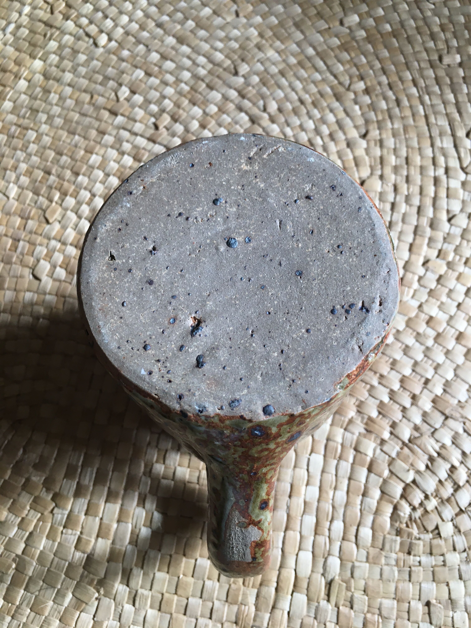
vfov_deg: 61.7
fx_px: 526
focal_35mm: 29
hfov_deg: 48.2
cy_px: 314
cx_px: 236
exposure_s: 1/33
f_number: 2.2
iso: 32
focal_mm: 4.15
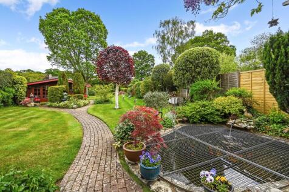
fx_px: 124
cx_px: 144
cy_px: 96
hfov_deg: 98.6
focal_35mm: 16
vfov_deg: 75.5
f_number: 8
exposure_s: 1/800
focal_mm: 15.5
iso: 400
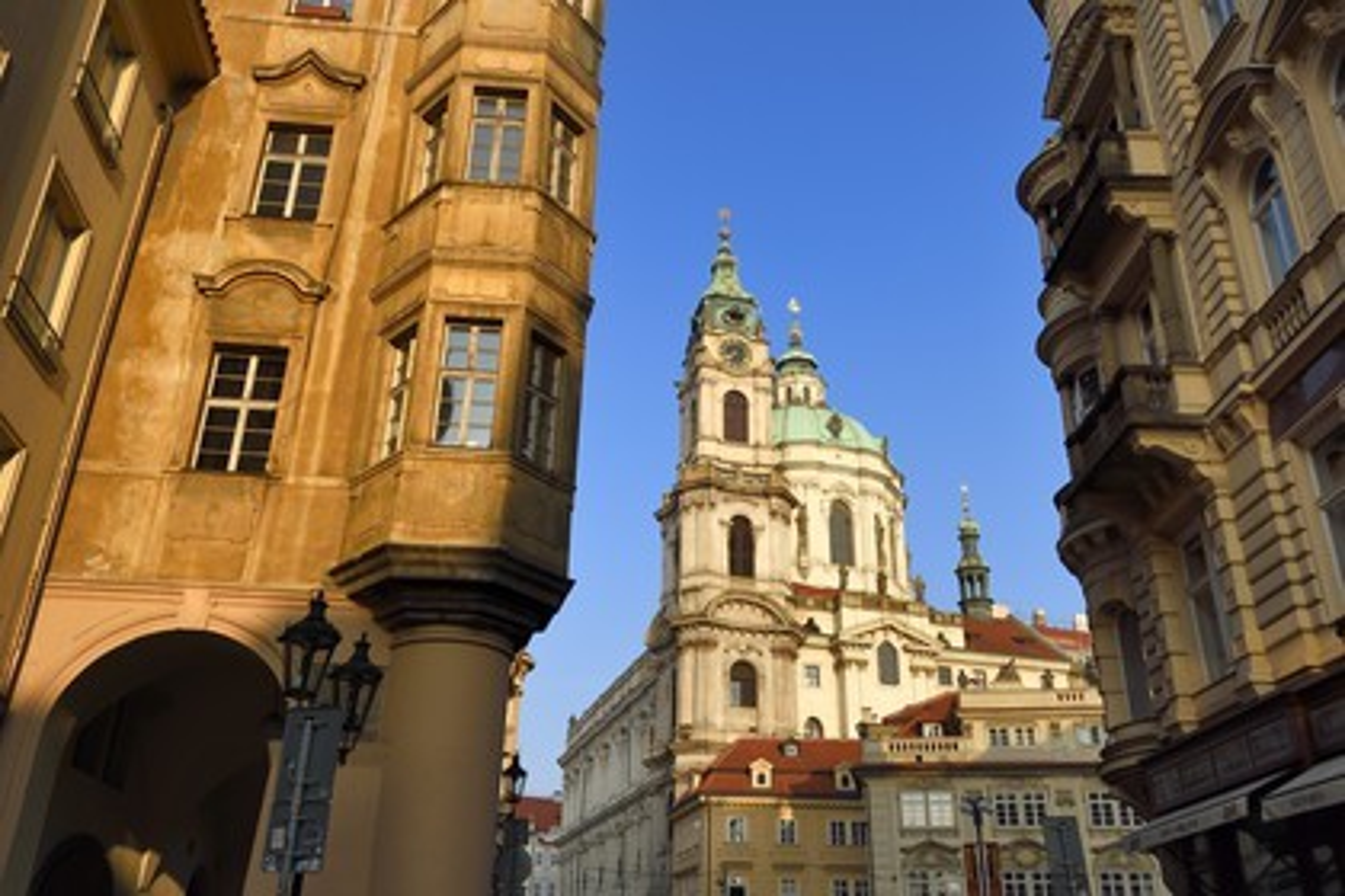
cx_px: 672
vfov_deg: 41.1
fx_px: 1195
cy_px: 448
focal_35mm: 32
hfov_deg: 58.7
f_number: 13
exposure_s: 1/200
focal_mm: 32
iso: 400
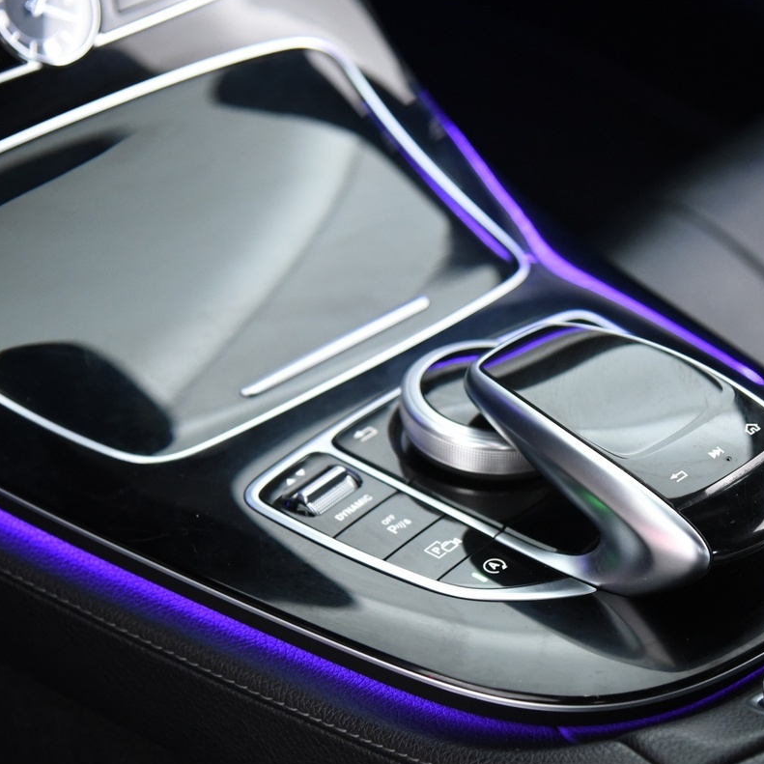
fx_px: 2822
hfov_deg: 15.4
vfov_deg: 15.4
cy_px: 449
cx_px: 561
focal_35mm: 113
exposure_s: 1/25
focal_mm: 65
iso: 4000
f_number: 4
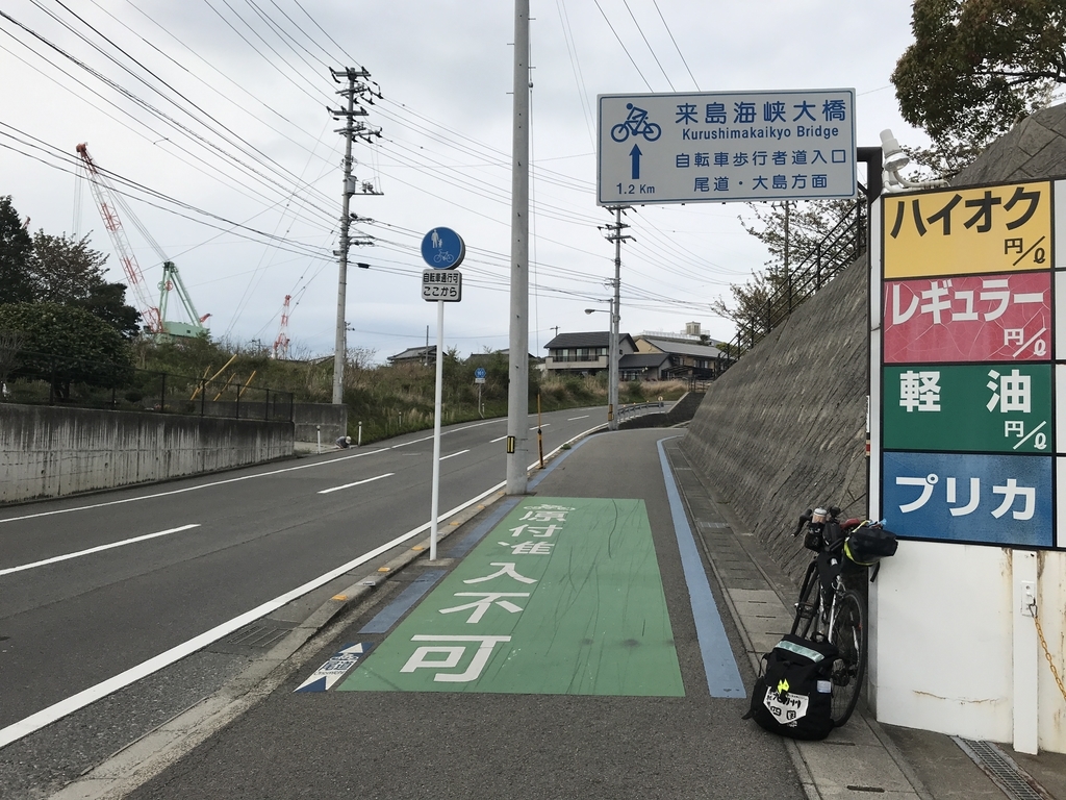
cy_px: 400
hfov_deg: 63.4
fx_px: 862
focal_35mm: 28
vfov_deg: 49.7
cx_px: 533
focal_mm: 3.99
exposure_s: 1/2519
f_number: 1.8
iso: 20
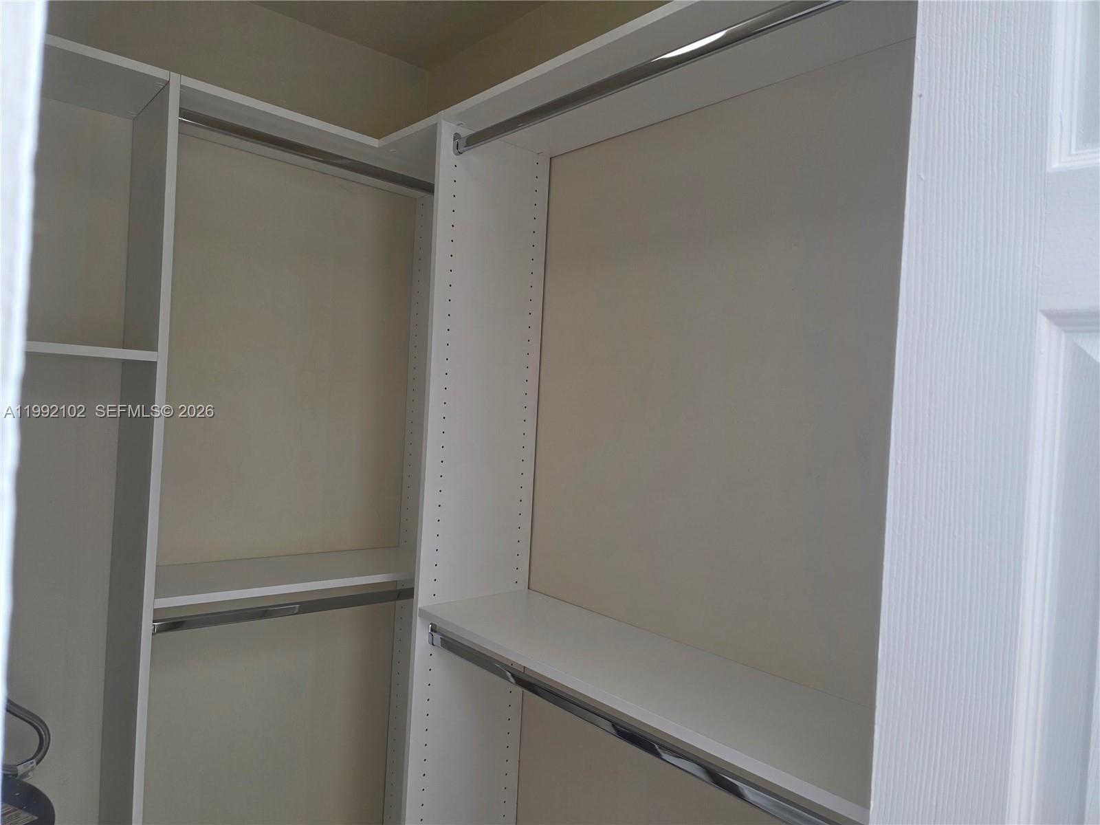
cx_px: 550
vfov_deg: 58.9
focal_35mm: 23
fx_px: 731
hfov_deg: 73.9
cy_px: 412
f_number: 1.7
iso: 80
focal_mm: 6.3
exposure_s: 1/120
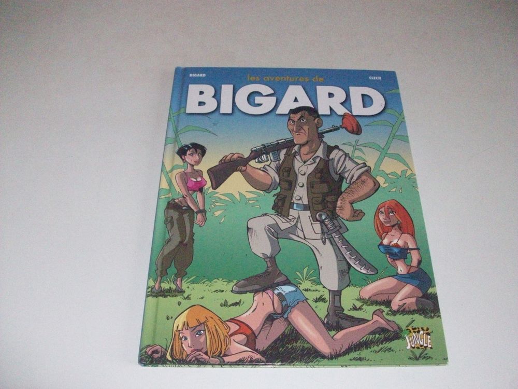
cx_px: 259
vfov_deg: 41.8
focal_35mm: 34
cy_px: 194
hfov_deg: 54.0
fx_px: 509
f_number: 2.8
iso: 800
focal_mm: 5.7
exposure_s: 1/128
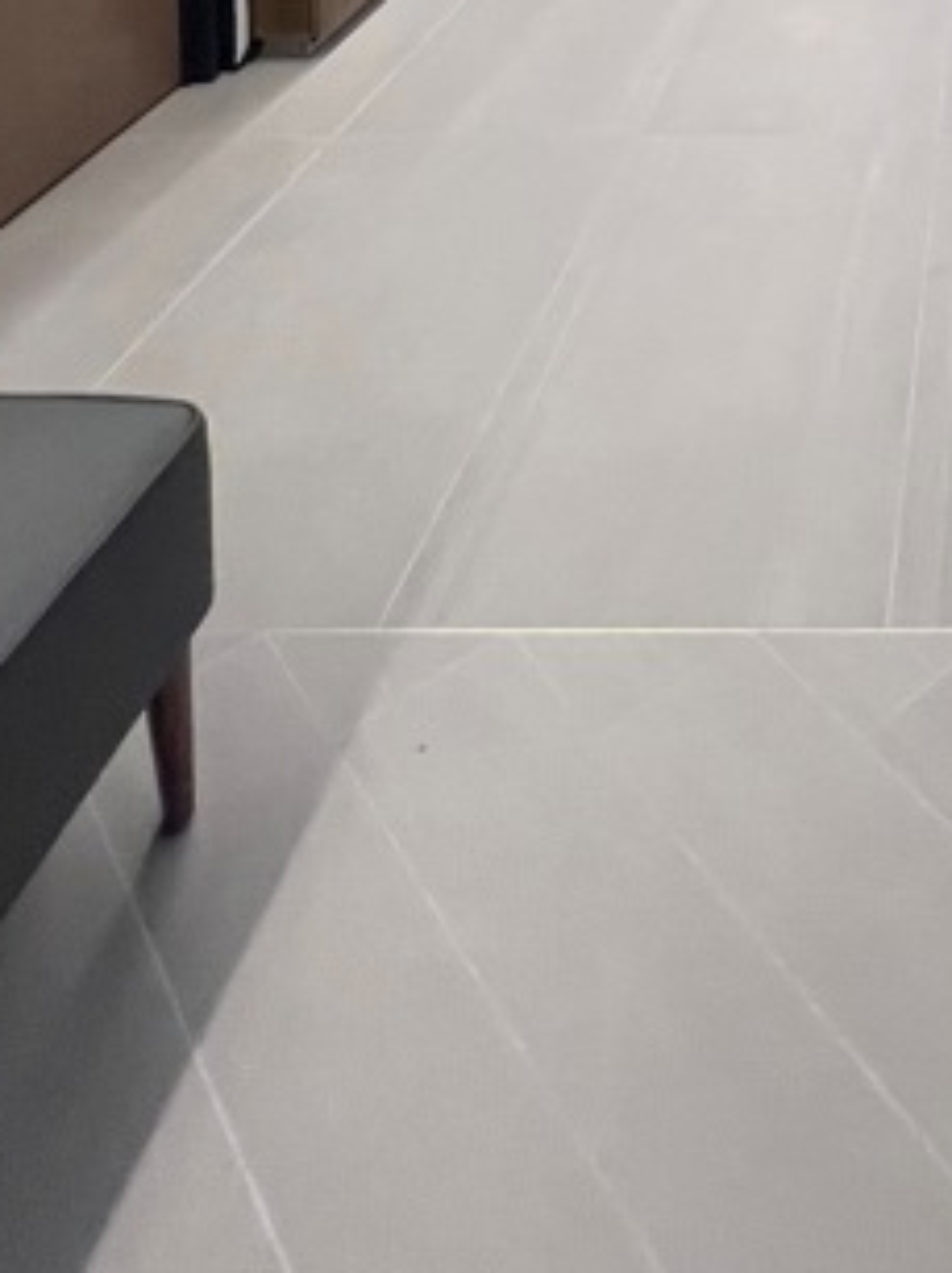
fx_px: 1395
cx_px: 1002
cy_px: -518
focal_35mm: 38
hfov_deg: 33.6
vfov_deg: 31.7
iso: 200
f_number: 1.8
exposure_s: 1/120
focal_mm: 1.57
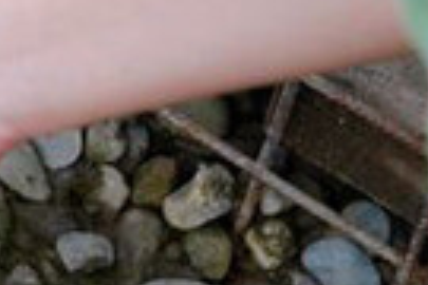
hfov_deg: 6.9
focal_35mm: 277
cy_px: -507
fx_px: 3293
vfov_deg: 4.8
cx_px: -745
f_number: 6.3
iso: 320
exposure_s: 1/125
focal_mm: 44
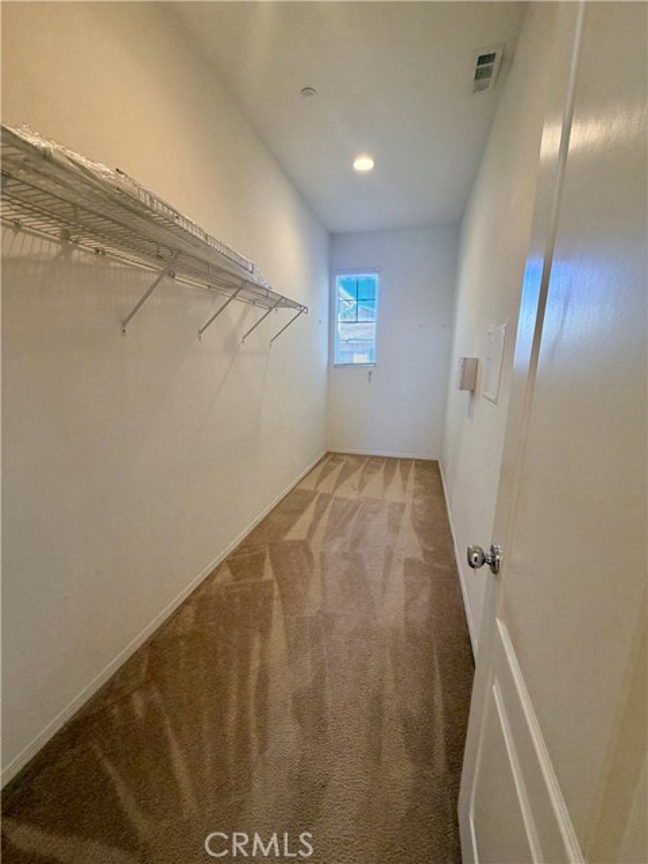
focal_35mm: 14
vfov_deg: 102.1
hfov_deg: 85.7
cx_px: 324
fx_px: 349
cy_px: 432
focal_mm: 2.22
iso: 200
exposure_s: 1/60
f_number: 2.2
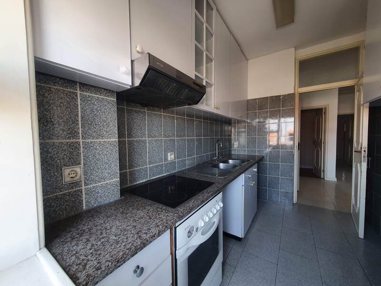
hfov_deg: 106.2
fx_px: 143
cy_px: 143
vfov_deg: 89.9
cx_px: 190
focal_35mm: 13
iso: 100
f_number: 2.2
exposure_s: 1/50
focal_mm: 1.8
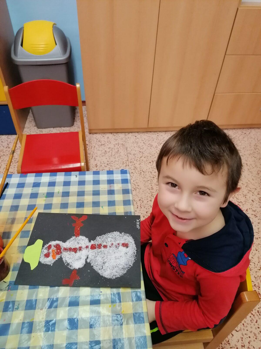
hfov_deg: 51.4
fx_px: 271
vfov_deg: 65.3
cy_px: 174
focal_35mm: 27
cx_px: 130
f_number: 1.8
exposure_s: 1/100
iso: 400
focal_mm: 4.75
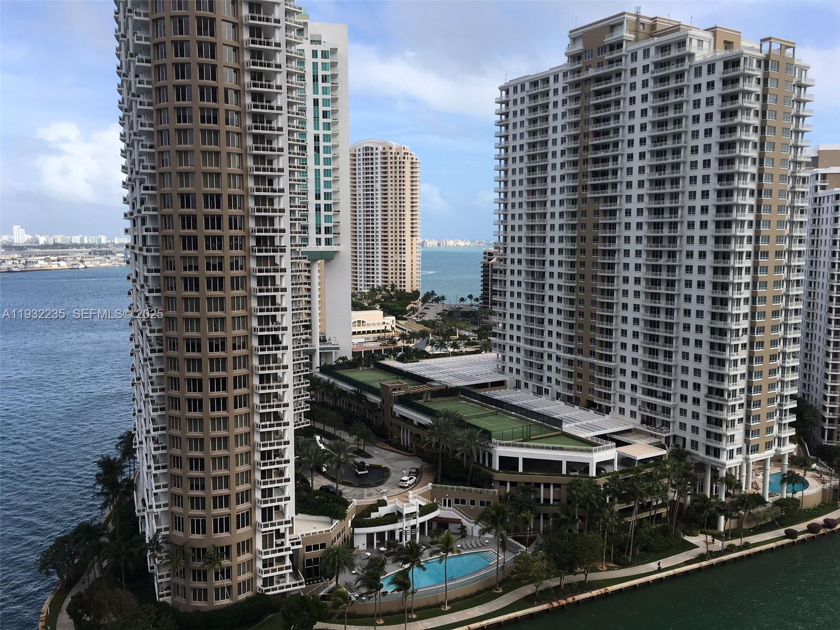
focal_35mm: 29
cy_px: 315
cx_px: 420
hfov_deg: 61.7
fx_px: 704
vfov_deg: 48.2
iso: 25
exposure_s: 1/1166
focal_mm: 4.15
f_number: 2.2
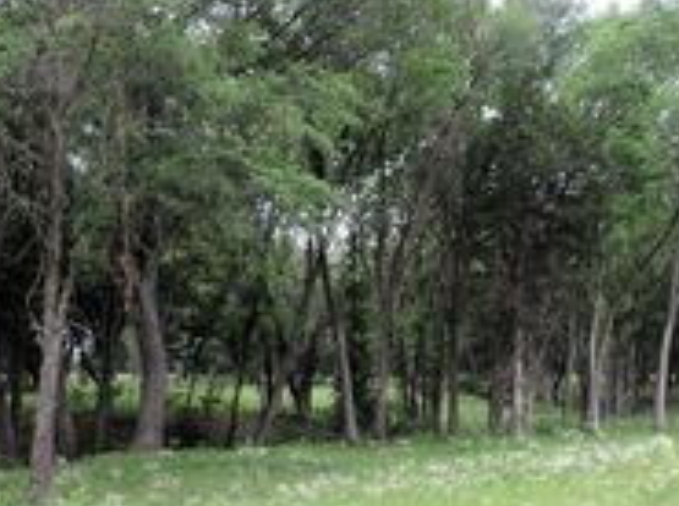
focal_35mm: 65
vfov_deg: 22.5
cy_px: 295
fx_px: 1273
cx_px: 455
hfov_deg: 29.7
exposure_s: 1/200
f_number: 3
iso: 100
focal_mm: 4.3
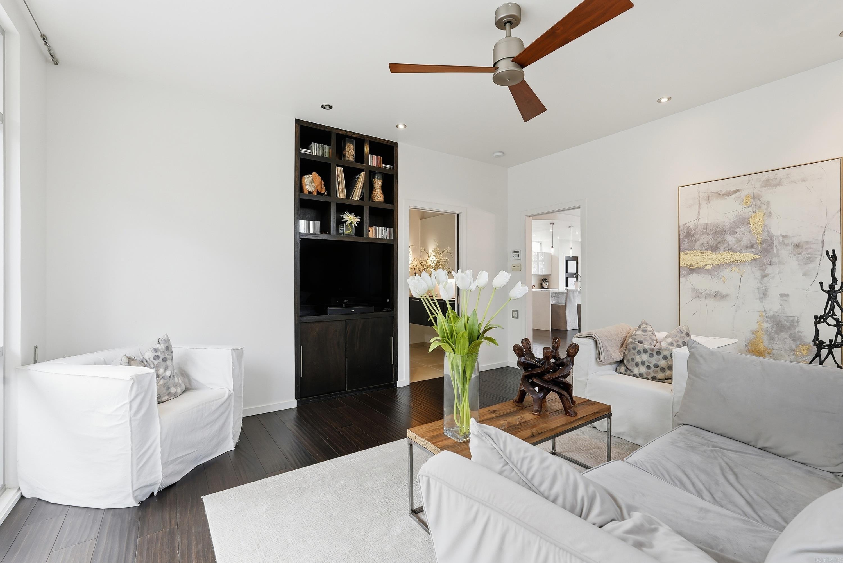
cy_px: 282
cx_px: 422
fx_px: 375
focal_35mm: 16
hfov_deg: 96.7
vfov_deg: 73.8
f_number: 9
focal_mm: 16
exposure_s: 1/30
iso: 250
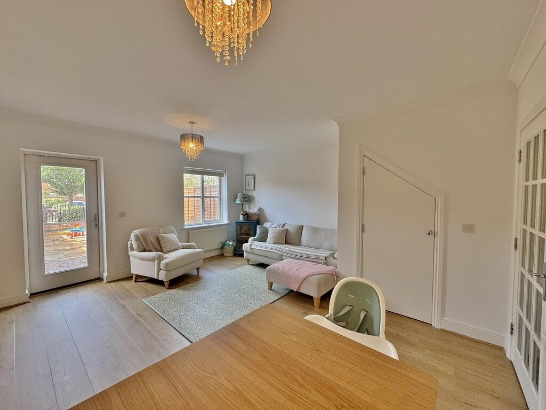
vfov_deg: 85.7
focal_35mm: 14
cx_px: 273
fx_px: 221
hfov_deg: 102.1
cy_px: 205
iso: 125
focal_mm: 2.22
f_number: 2.2
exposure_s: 1/99
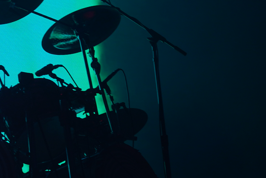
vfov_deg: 4.2
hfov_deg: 6.3
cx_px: -32
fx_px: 2394
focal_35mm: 324
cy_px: 160
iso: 100
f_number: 4.5
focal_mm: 105
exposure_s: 1/160
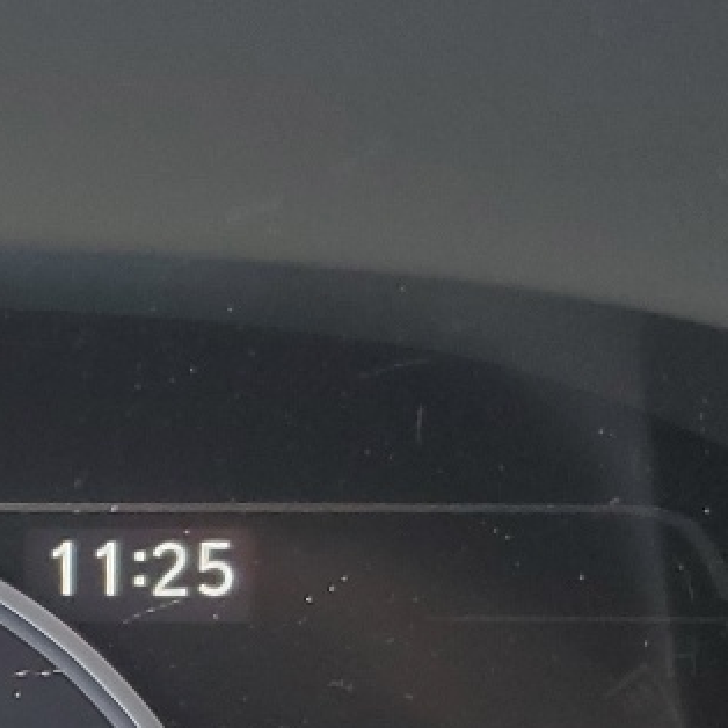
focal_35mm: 117
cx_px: -274
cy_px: 760
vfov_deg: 14.6
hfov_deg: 14.2
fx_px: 2784
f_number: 1.5
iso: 61
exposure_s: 1/60.2
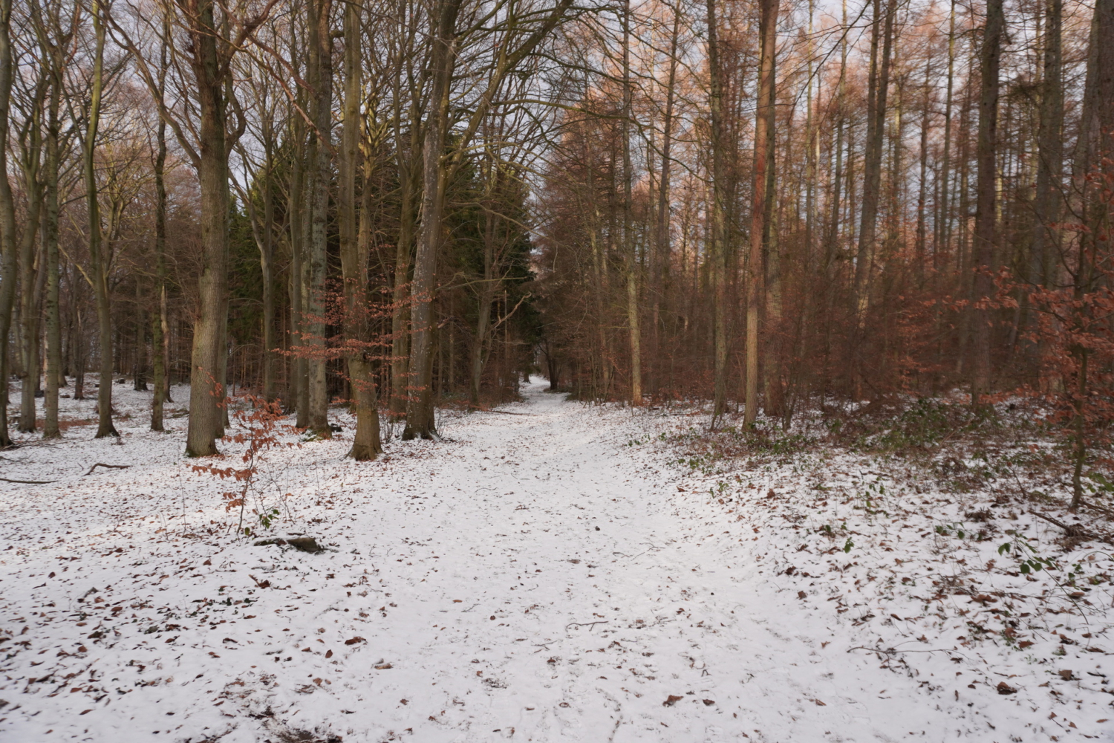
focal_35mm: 24
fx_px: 743
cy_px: 372
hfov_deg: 73.7
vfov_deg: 53.1
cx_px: 557
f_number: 4.5
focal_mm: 16
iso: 100
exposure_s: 1/160
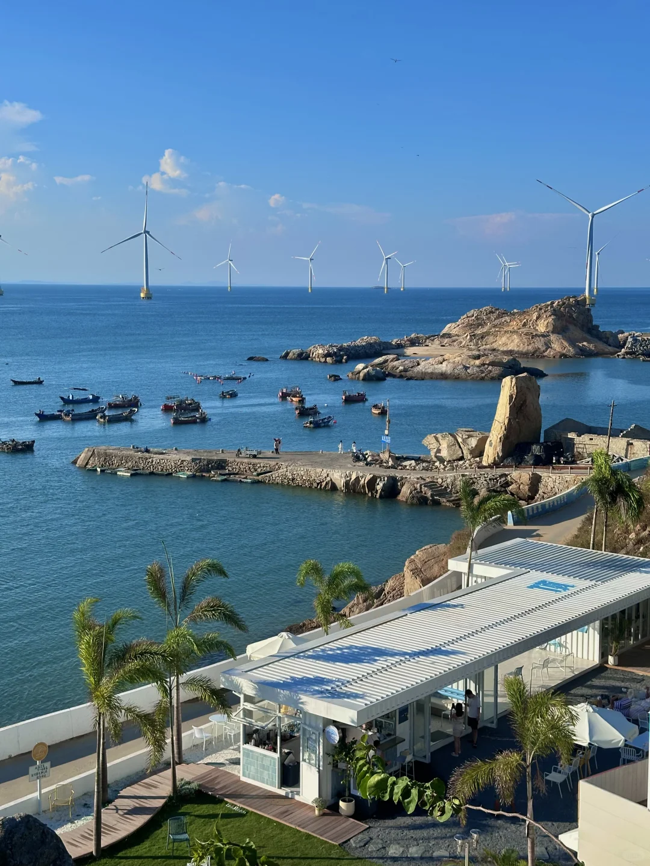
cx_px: 325
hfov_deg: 30.3
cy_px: 433
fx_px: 1202
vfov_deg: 39.7
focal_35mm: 48
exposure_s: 1/4566
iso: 64
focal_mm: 6.86
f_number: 1.78
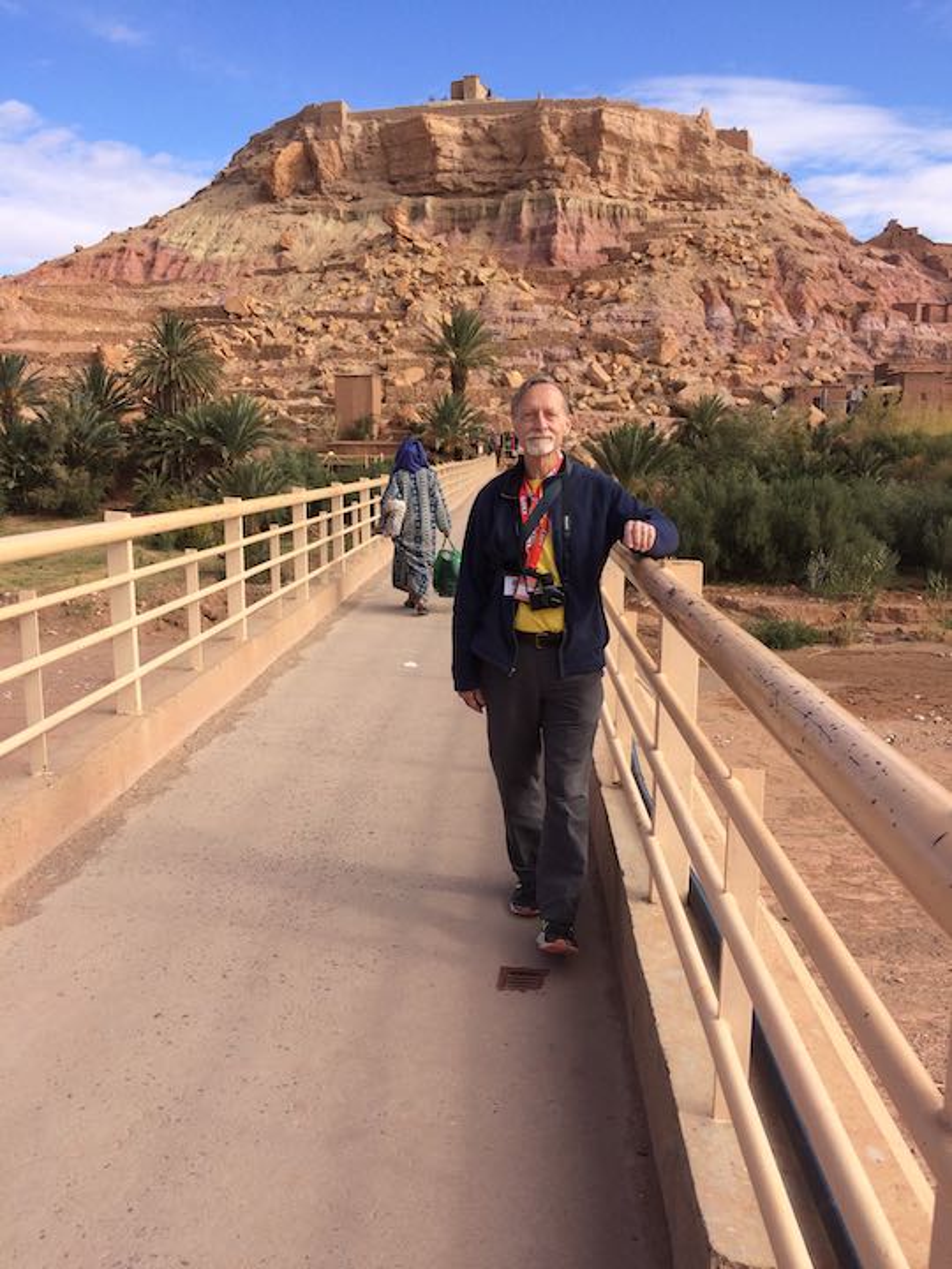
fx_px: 1063
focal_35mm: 29
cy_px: 634
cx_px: 476
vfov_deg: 61.7
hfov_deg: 48.2
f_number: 2.2
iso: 32
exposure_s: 1/1282
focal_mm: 4.15
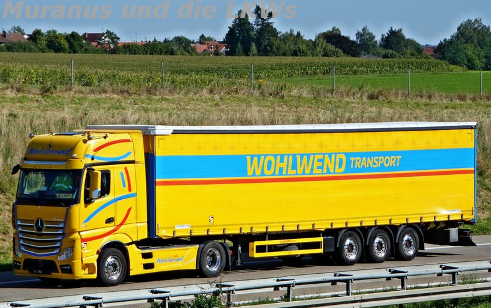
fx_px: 1398
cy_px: 147
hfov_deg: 19.9
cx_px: 244
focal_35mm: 104
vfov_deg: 12.5
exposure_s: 1/3200
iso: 640
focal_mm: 67.6
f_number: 5.6
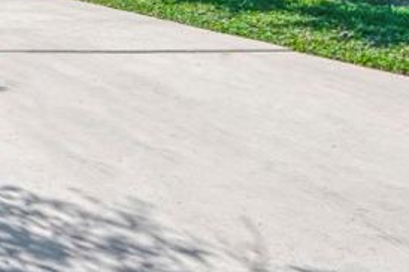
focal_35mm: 76
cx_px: -399
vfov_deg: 16.9
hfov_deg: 18.3
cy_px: -79
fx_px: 862
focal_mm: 13
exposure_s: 1/800
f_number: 8
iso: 400
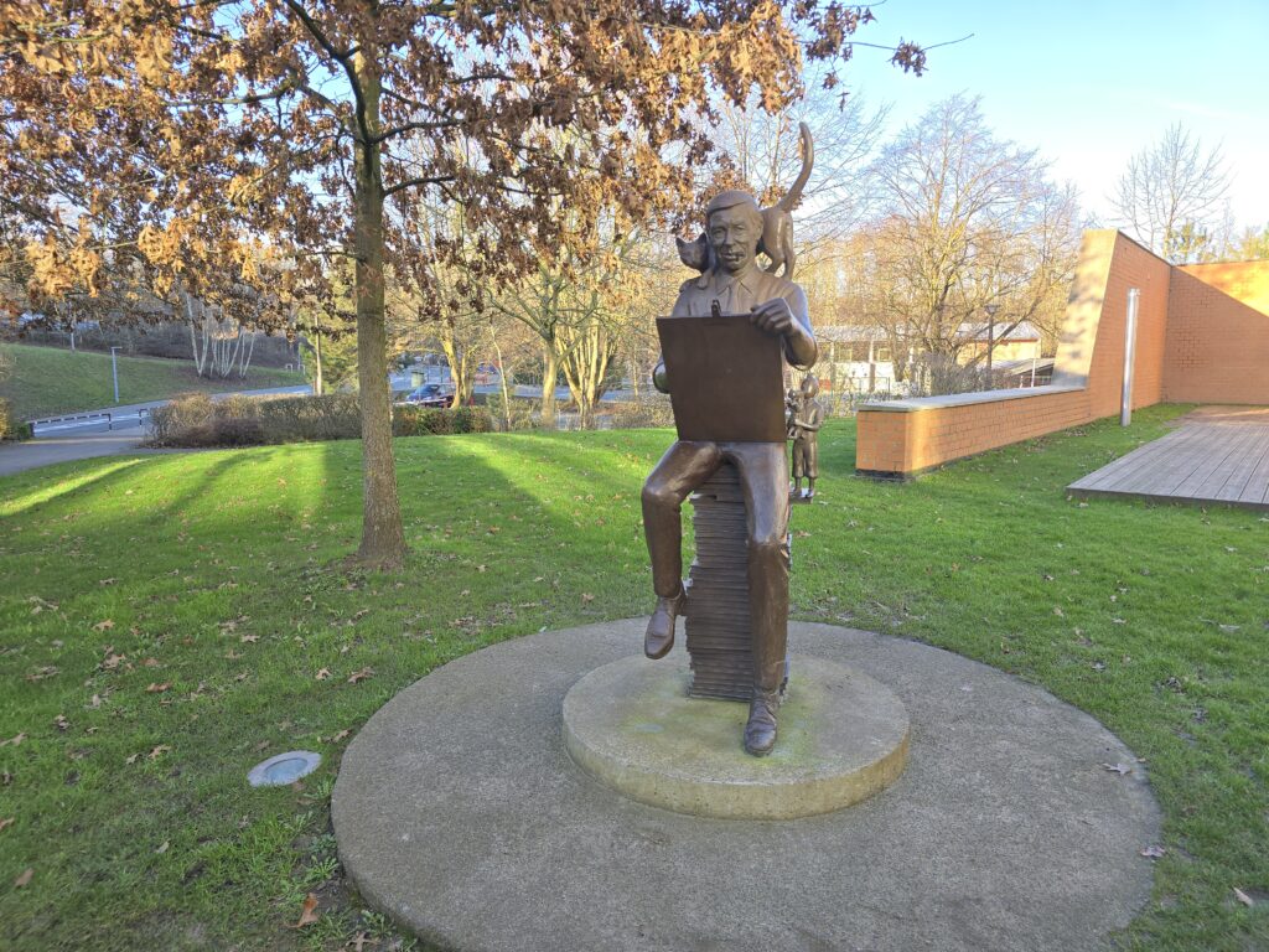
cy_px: 476
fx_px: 843
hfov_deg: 73.9
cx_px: 634
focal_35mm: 23
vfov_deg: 58.9
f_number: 1.7
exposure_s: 1/180
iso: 25
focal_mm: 6.3
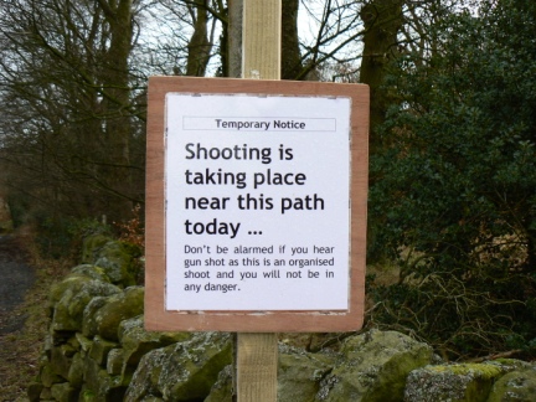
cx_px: 268
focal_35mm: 36
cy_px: 201
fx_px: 557
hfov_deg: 51.4
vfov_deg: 39.7
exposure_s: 1/100
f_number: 4
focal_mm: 6
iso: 80
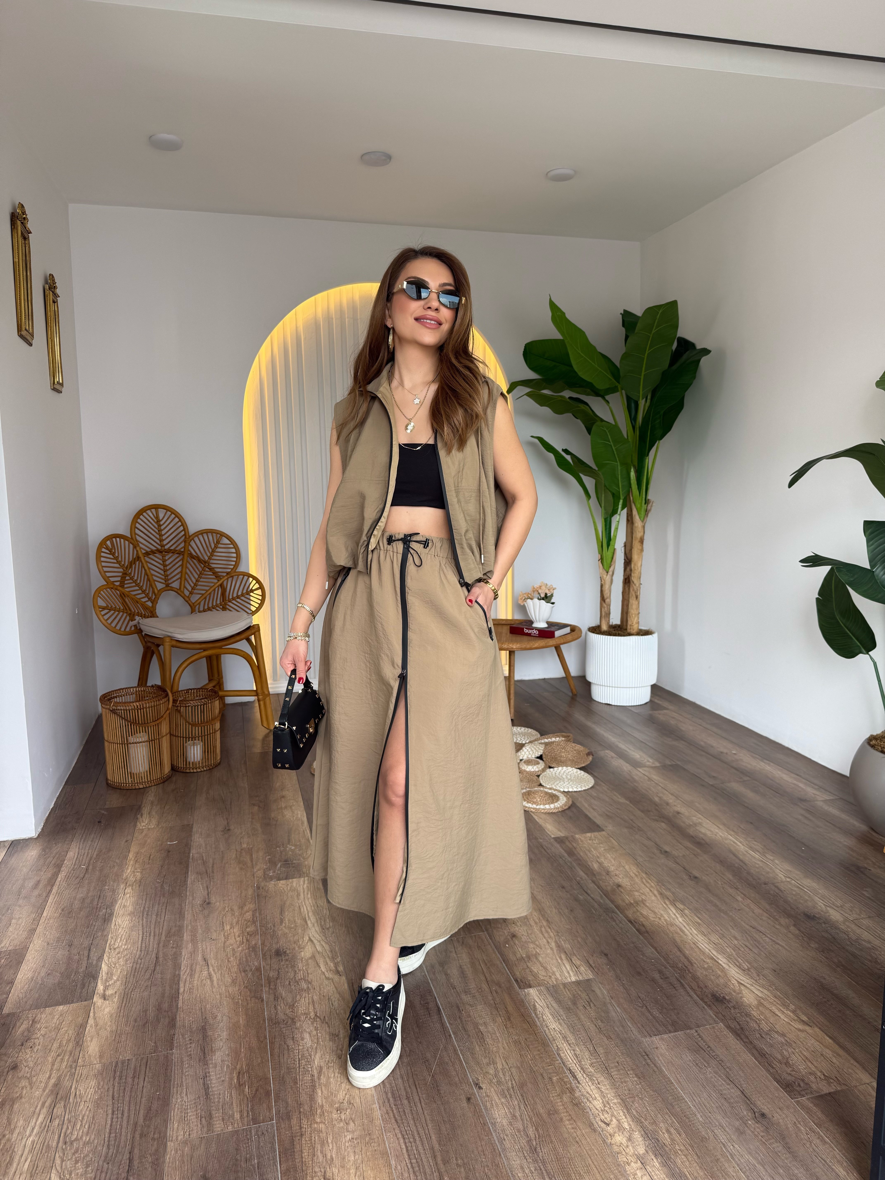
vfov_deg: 71.6
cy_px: 590
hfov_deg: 56.8
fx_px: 818
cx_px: 442
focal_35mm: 24
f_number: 1.78
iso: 64
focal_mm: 6.76
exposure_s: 1/263
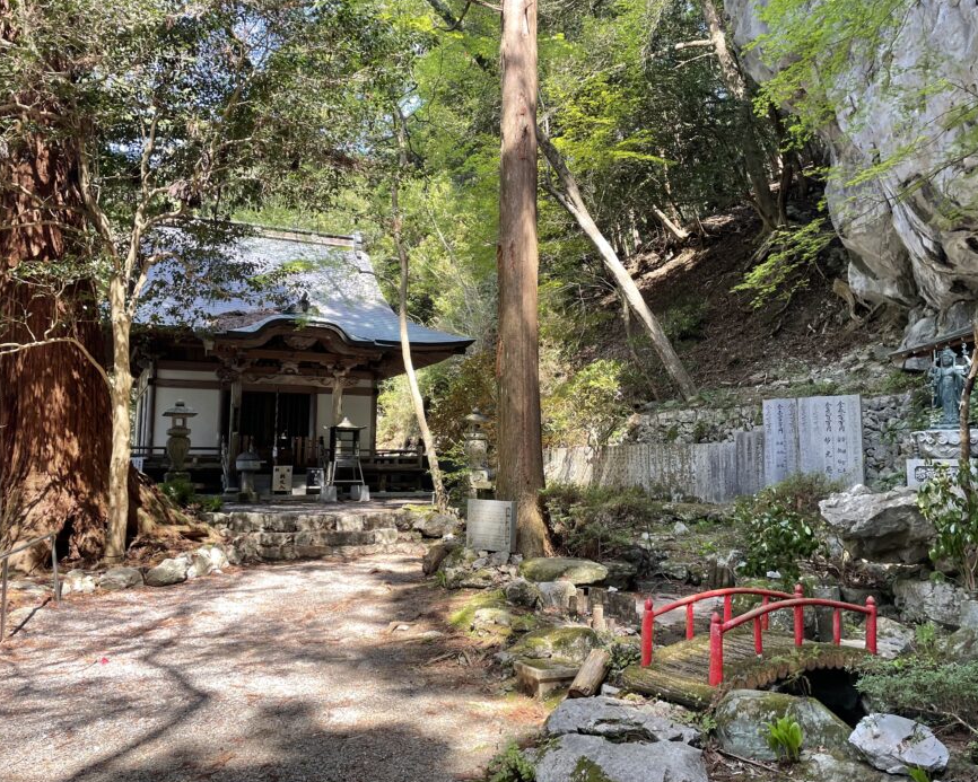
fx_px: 868
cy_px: 377
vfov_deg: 48.5
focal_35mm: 30
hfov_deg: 58.8
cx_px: 500
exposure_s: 1/121
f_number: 1.6
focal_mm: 4.2
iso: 40
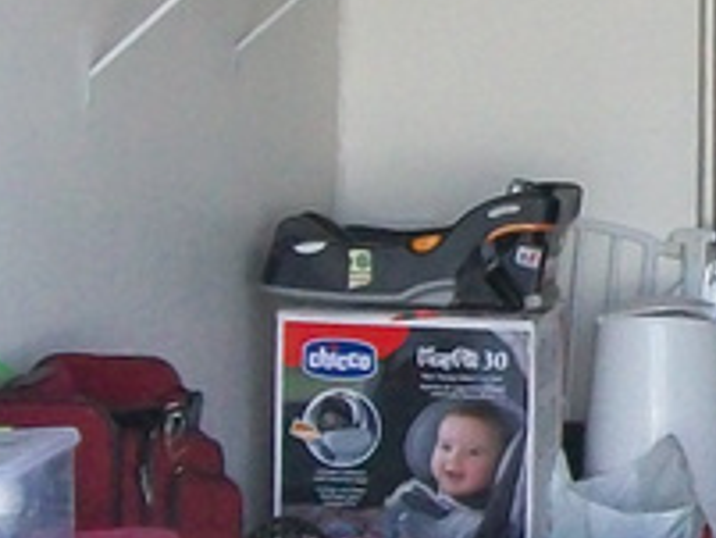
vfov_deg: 8.1
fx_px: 3787
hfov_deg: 10.6
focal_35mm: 183
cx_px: 855
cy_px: 257
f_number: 2.7
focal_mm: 6
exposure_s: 1/125
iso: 160
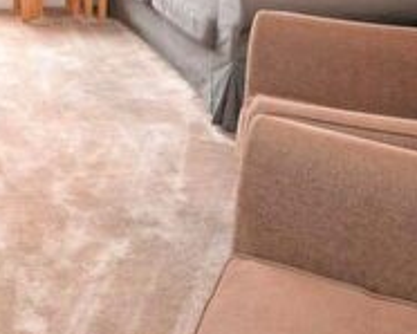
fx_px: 654
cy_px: -113
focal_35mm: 53
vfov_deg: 24.5
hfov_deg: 32.1
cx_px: -16
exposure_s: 1/60
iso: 2000
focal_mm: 10
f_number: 3.5
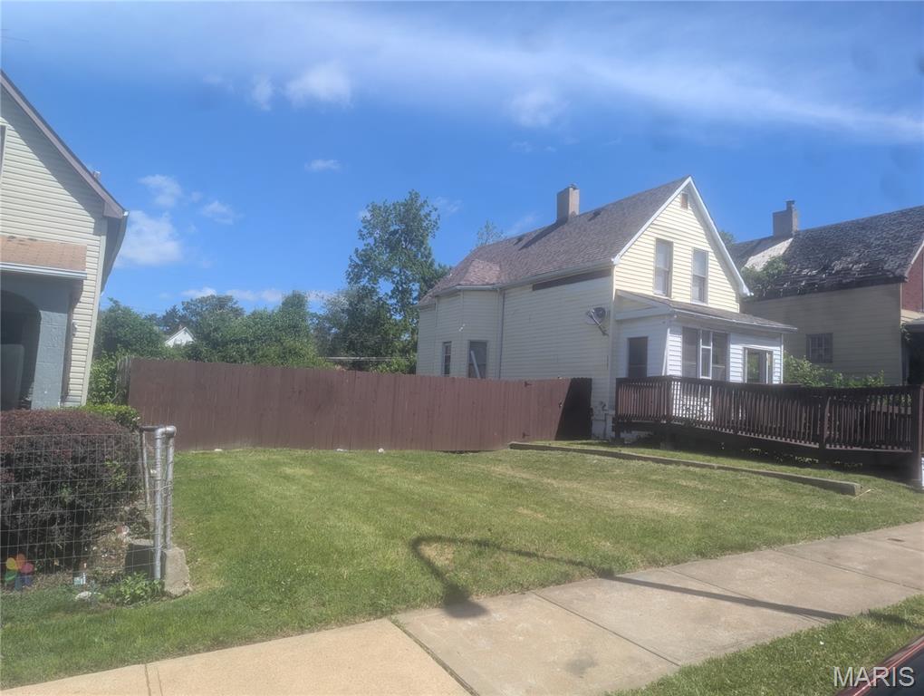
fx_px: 642
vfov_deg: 56.9
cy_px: 348
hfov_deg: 71.5
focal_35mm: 24
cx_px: 462
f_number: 1.85
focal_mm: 6.81
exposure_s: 1/1887
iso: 45
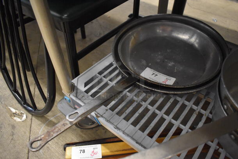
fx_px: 179
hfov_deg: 67.3
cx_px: 119
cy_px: 80
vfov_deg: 48.0
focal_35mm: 27
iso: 5600
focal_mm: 18
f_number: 3.5
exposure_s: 1/125
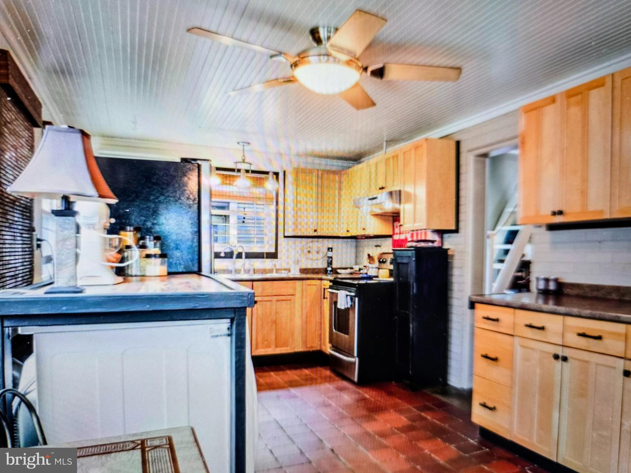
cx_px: 316
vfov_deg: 58.9
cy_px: 236
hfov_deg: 73.9
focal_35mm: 23
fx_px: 419
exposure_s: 1/180
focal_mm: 6.3
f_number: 1.7
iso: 125
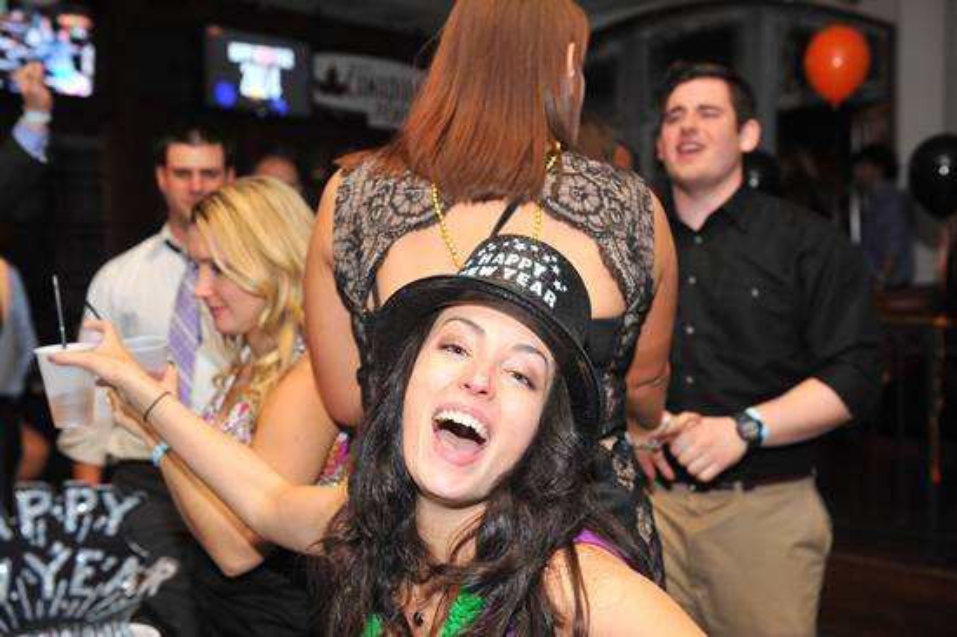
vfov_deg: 31.9
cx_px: 478
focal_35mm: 42
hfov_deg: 46.4
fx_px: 1116
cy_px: 318
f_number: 4.5
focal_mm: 42
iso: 1600
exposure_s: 1/100
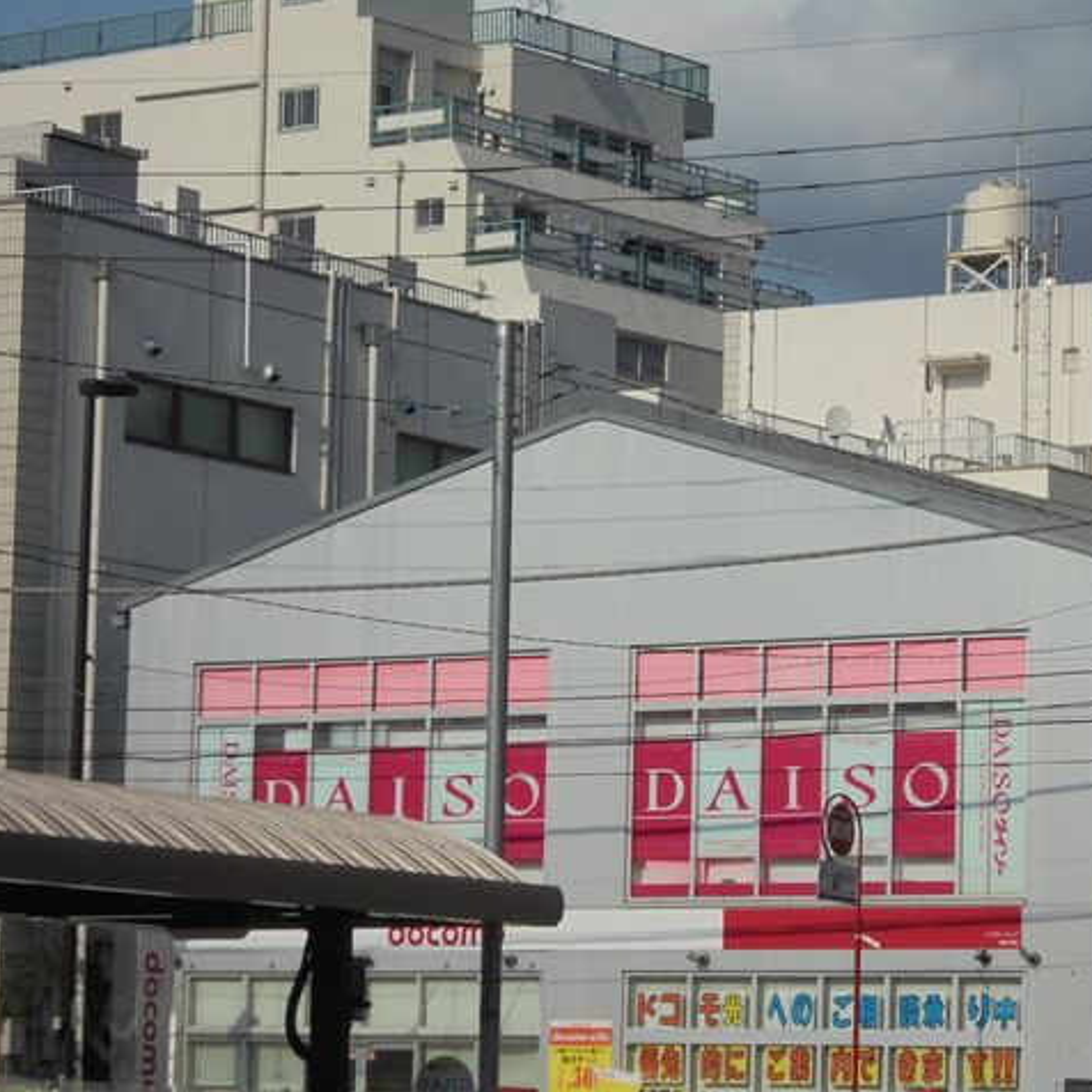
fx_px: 5175
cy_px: 546
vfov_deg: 12.0
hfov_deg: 12.0
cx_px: 649
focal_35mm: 145
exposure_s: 1/125
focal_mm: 21.8
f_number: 17.8
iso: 100
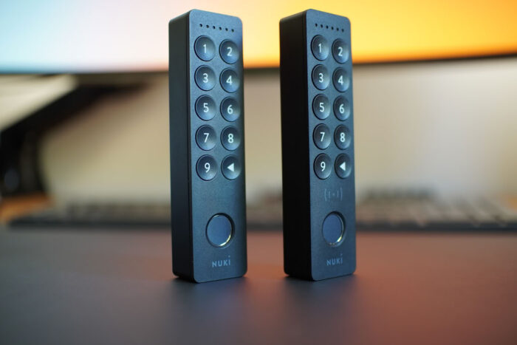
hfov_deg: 51.3
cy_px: 172
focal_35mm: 38
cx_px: 258
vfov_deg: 35.5
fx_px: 539
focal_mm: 25
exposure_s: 1/40
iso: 250
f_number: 1.7
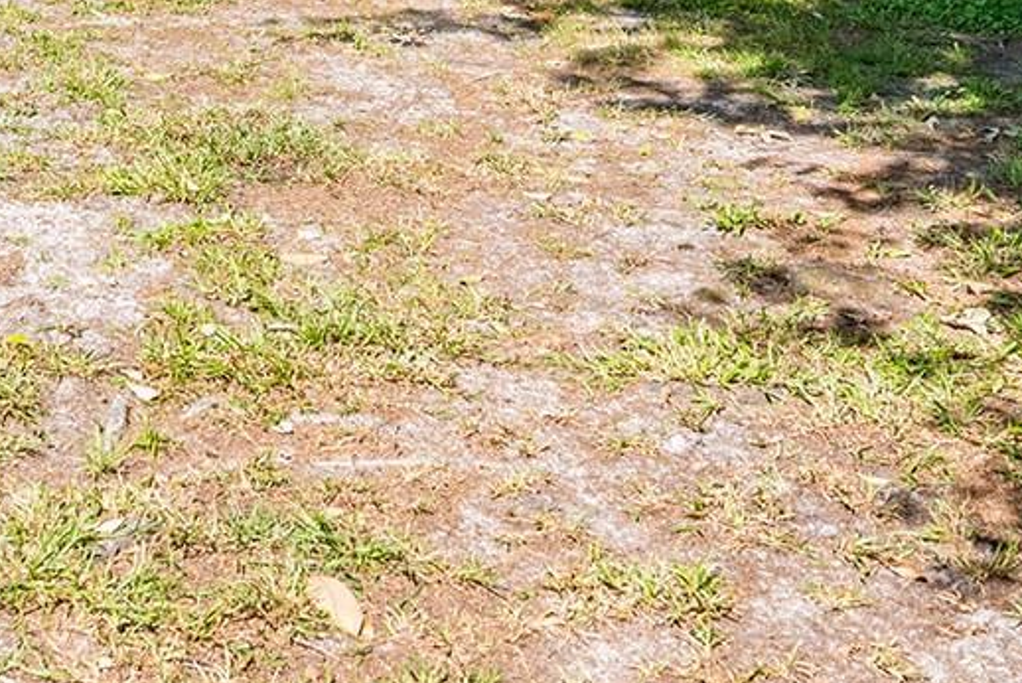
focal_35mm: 70
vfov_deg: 18.1
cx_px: 71
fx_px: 1975
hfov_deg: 27.8
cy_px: -243
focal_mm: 22.5
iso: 200
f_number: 8
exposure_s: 1/1250
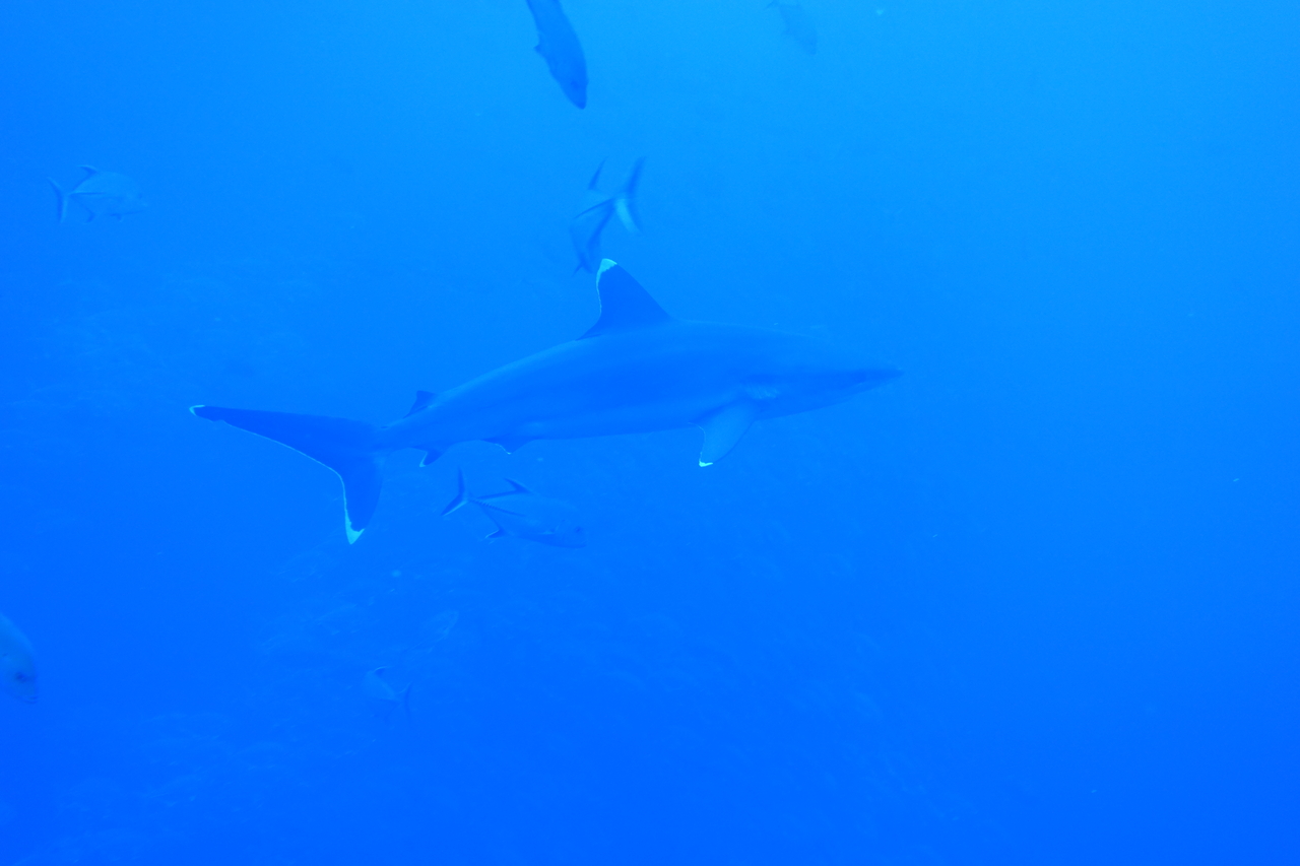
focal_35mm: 43
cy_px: 433
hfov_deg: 45.4
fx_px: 1552
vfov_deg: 31.2
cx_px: 650
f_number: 2.8
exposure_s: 1/50
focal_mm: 15.94
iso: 160
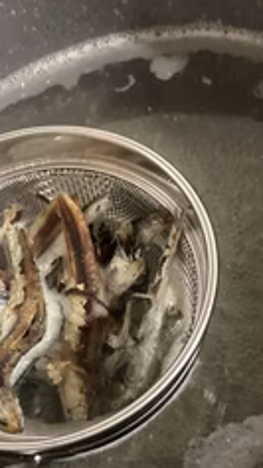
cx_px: 117
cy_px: 271
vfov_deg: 36.5
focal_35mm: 57
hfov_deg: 21.0
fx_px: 708
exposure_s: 1/24
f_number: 2.4
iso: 640
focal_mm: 3.3
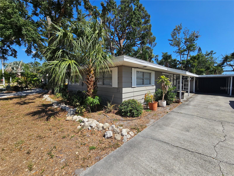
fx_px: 88
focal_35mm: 13
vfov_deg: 89.9
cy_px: 88
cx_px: 117
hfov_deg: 106.2
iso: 50
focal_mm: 2.2
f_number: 2.2
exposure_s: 1/2259
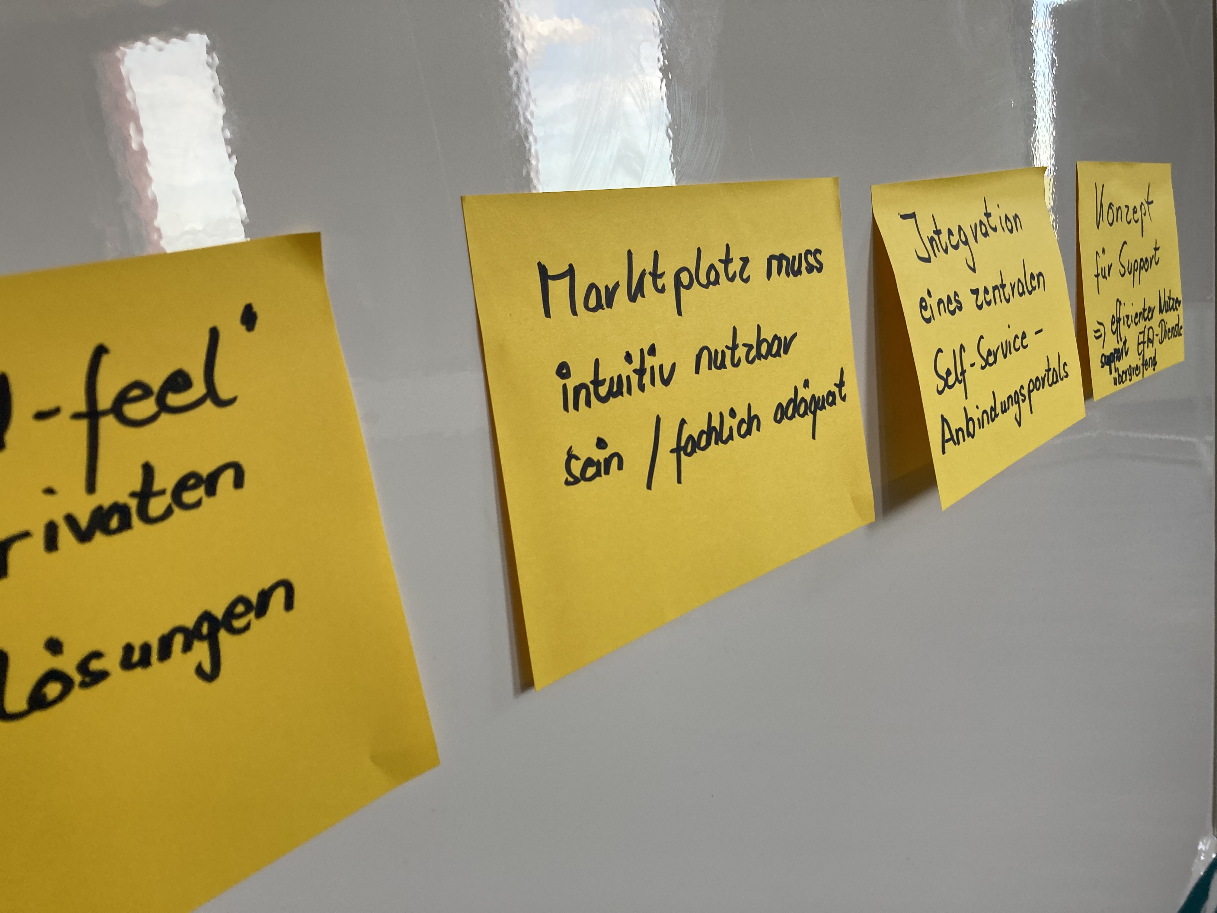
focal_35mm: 28
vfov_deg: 49.7
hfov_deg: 63.4
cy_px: 456
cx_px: 608
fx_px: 984
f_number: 1.8
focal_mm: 3.99
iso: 80
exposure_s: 1/121
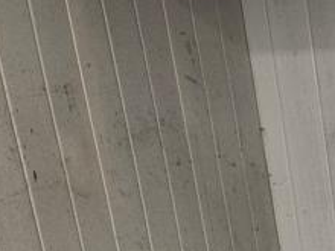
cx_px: 566
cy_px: 560
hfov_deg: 16.1
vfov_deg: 11.8
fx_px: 1036
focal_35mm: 107
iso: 200
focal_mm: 5.4
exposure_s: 1/120
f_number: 1.8
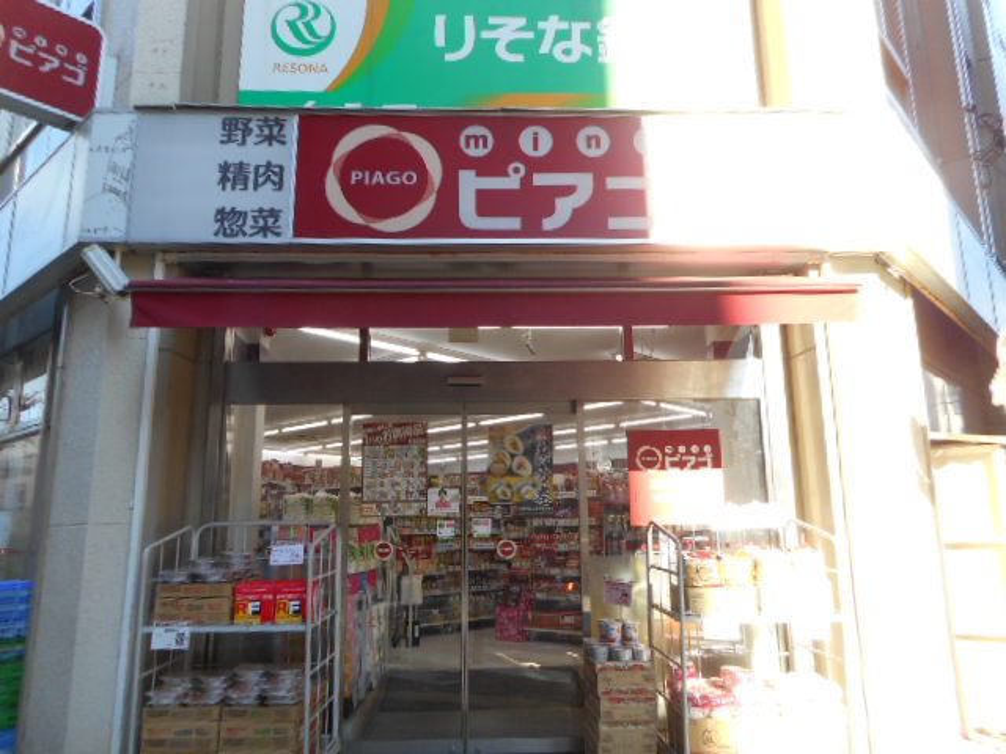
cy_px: 377
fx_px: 727
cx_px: 503
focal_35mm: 25
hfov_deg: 69.4
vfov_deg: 54.9
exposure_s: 1/80
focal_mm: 4.5
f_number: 3.7
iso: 80
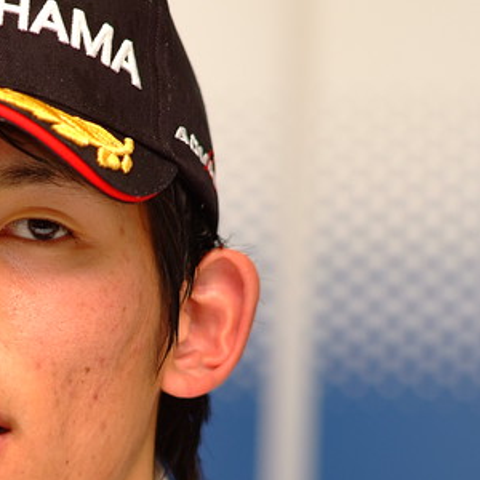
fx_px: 8644
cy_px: 320
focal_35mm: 551
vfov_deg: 3.2
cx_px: -67
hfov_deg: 3.2
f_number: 2.8
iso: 200
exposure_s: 1/125
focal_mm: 180
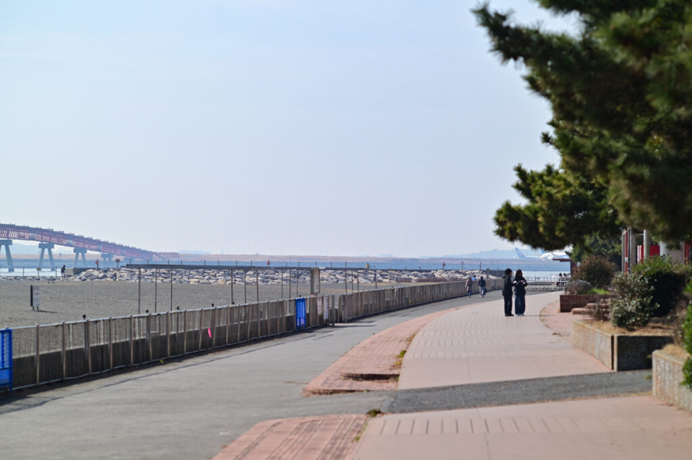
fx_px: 2017
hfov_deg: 19.5
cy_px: 230
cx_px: 346
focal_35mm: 105
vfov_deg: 13.0
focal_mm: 105
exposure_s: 1/2000
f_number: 2.5
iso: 100
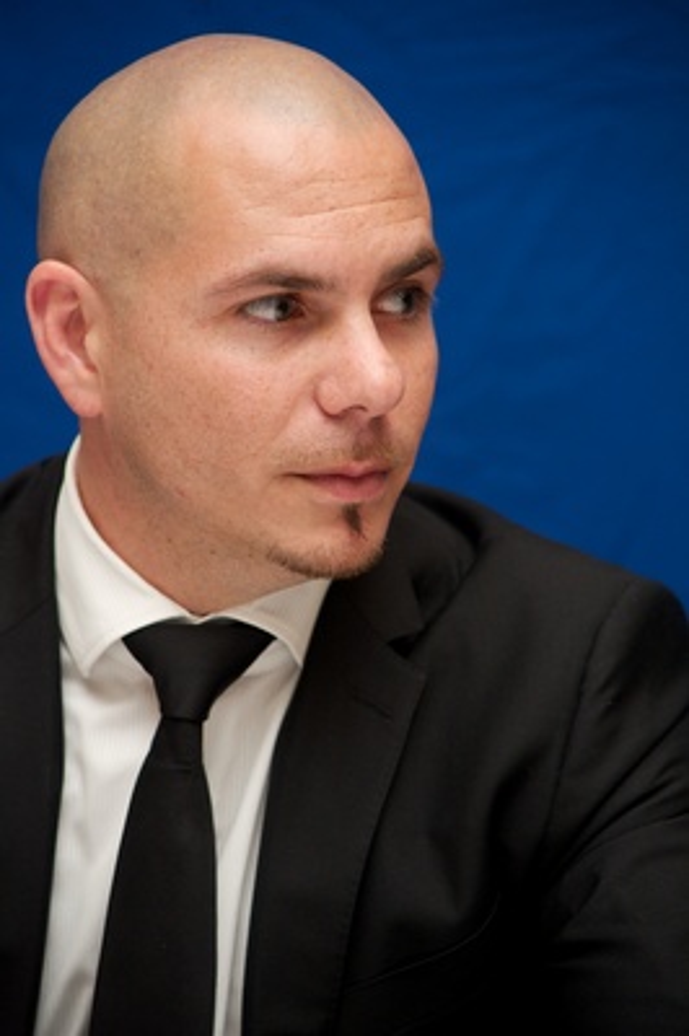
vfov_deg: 10.3
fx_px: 5751
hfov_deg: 6.9
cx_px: 344
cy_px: 518
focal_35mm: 200
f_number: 5.6
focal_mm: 200
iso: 1000
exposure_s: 1/60
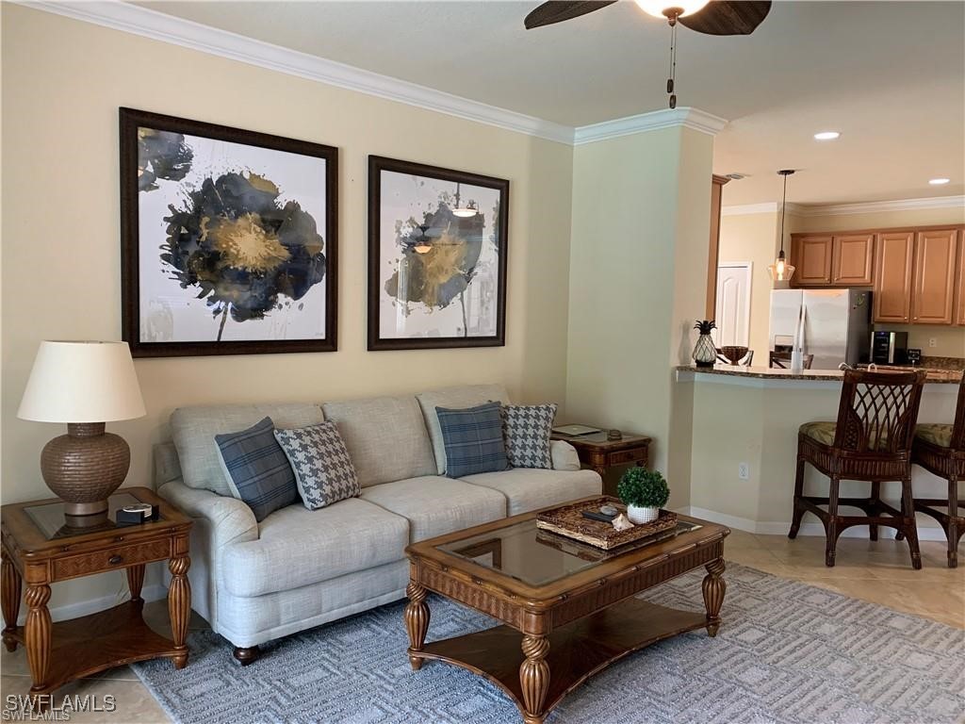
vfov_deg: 53.1
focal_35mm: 26
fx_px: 725
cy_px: 362
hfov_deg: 67.3
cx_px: 482
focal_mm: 4.25
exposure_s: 1/60
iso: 160
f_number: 1.8
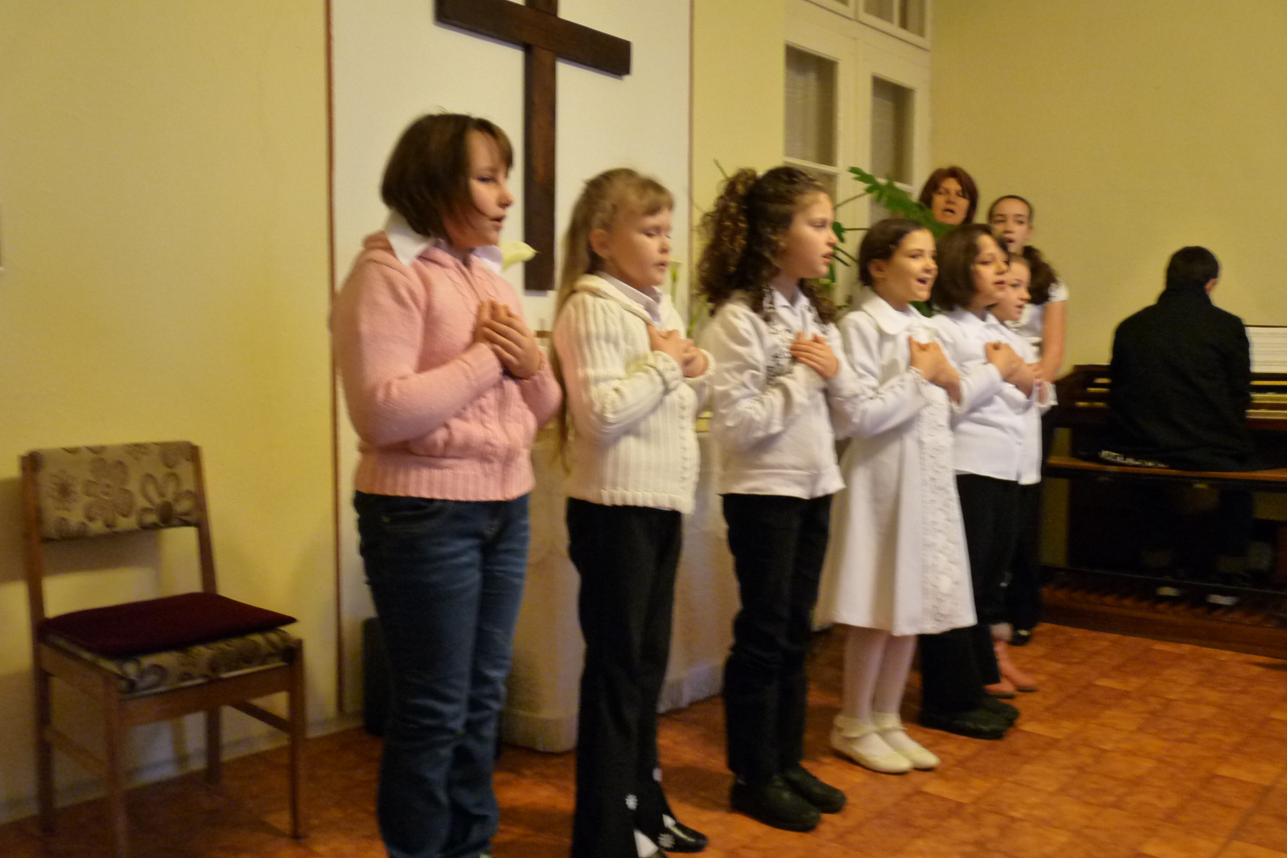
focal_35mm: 29
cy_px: 460
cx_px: 627
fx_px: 1037
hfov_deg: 63.6
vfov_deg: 44.9
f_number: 2.8
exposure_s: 1/15
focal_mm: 4.8
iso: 400
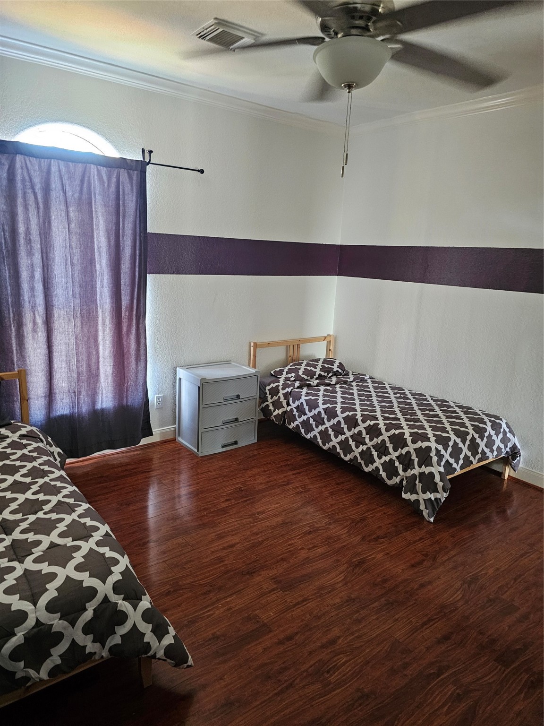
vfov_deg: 73.9
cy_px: 363
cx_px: 272
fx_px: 482
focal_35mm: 23
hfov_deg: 58.9
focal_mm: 6.3
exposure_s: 1/40
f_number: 1.7
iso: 640
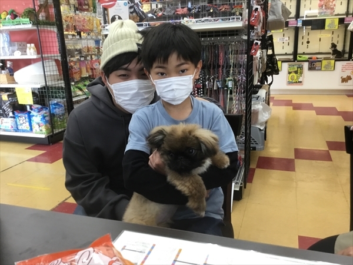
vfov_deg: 45.4
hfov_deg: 58.4
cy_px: 132
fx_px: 316
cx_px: 176
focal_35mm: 31
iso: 50
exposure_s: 1/30
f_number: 2.4
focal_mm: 3.3
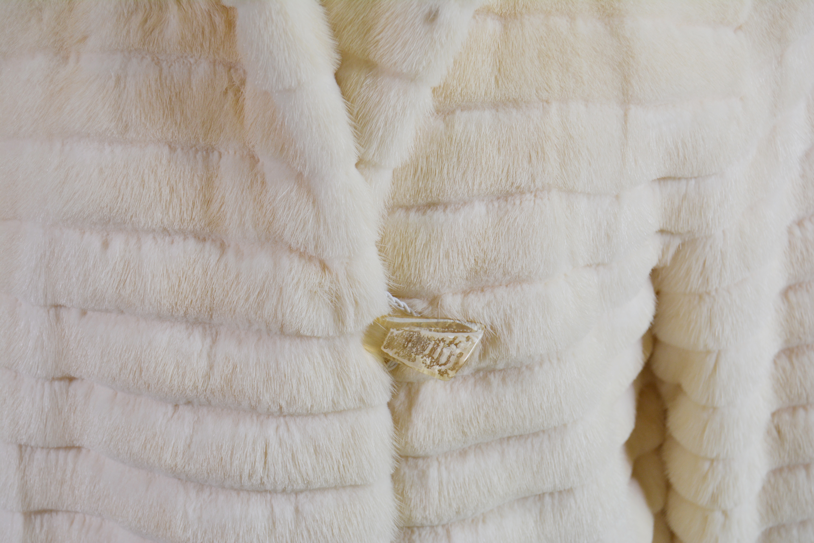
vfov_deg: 25.8
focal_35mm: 52
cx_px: 407
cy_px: 272
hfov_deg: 37.9
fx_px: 1187
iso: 200
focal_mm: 35
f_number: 6.3
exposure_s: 1/160
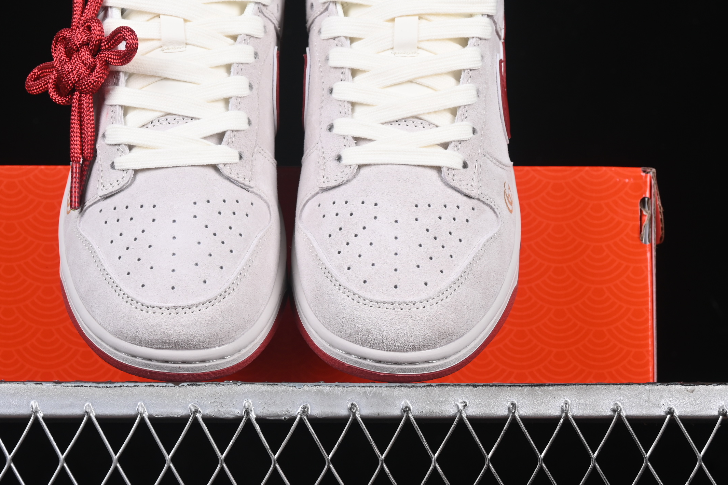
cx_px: 303
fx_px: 1981
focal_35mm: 98
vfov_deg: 13.9
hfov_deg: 20.8
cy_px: 185
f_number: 8
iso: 160
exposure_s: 1/80
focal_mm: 50
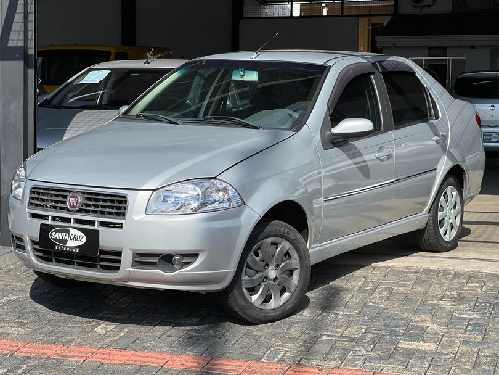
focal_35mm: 77
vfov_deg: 19.1
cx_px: 250
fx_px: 1110
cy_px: 188
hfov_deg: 25.3
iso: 32
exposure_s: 1/605
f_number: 2.8
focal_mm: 9
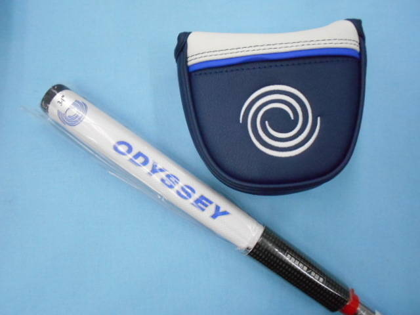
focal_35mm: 26
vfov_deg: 53.1
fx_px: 315
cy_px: 158
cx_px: 210
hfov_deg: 67.3
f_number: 3.2
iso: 800
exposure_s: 1/160
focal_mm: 4.6
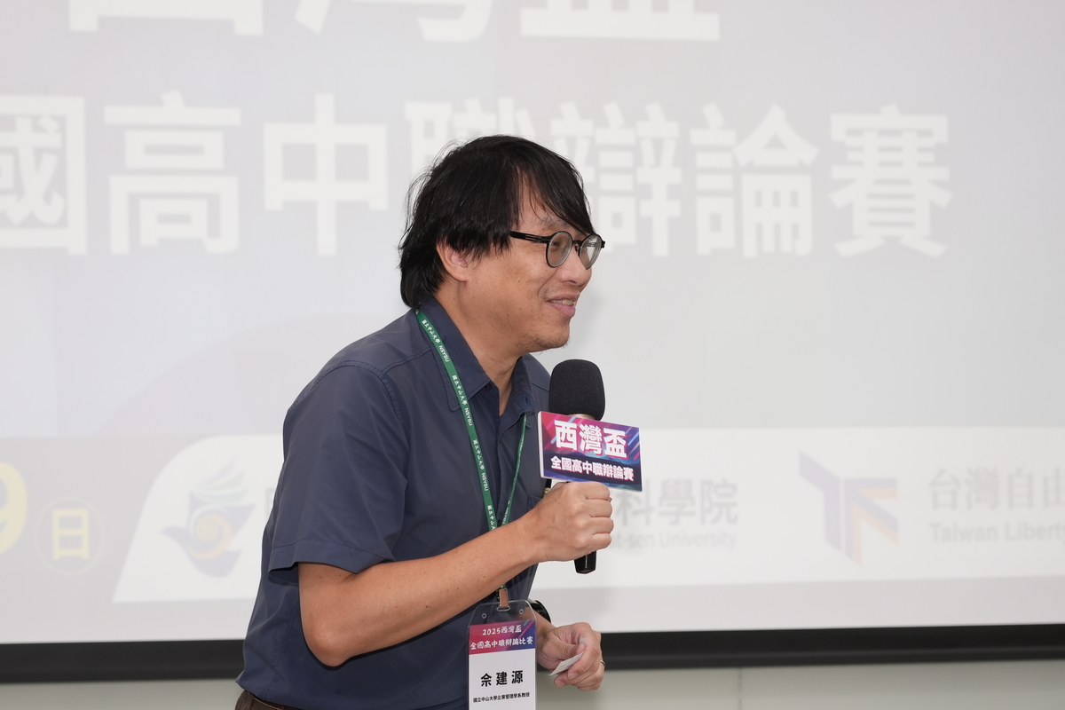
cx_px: 532
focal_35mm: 112
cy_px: 355
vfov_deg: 12.2
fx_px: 3313
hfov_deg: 18.3
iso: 800
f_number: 4
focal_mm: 75
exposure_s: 1/200
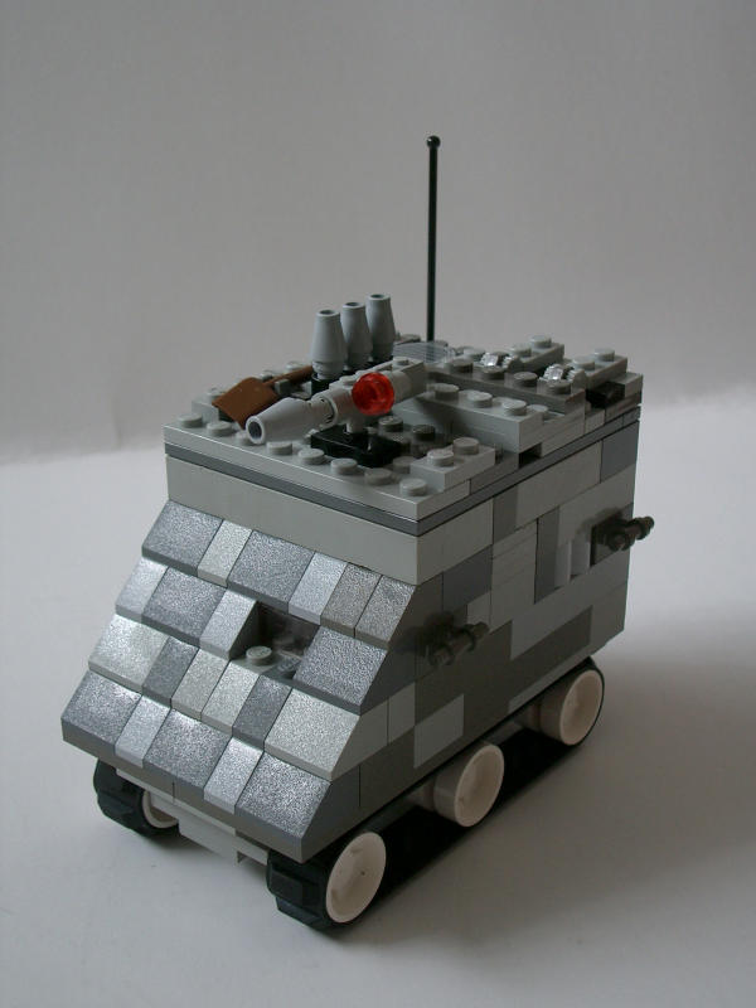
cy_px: 504
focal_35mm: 49
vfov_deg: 38.9
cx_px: 378
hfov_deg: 29.7
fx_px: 1427
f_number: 3.1
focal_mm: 8.2
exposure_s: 1/50
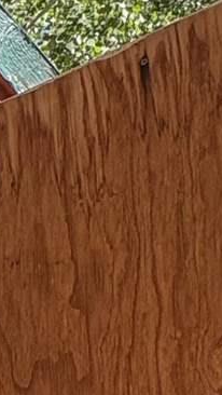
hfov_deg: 9.0
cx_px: -532
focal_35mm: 96
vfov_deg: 19.7
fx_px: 1004
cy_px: 569
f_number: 2.2
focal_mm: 2.22
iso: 40
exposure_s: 1/421
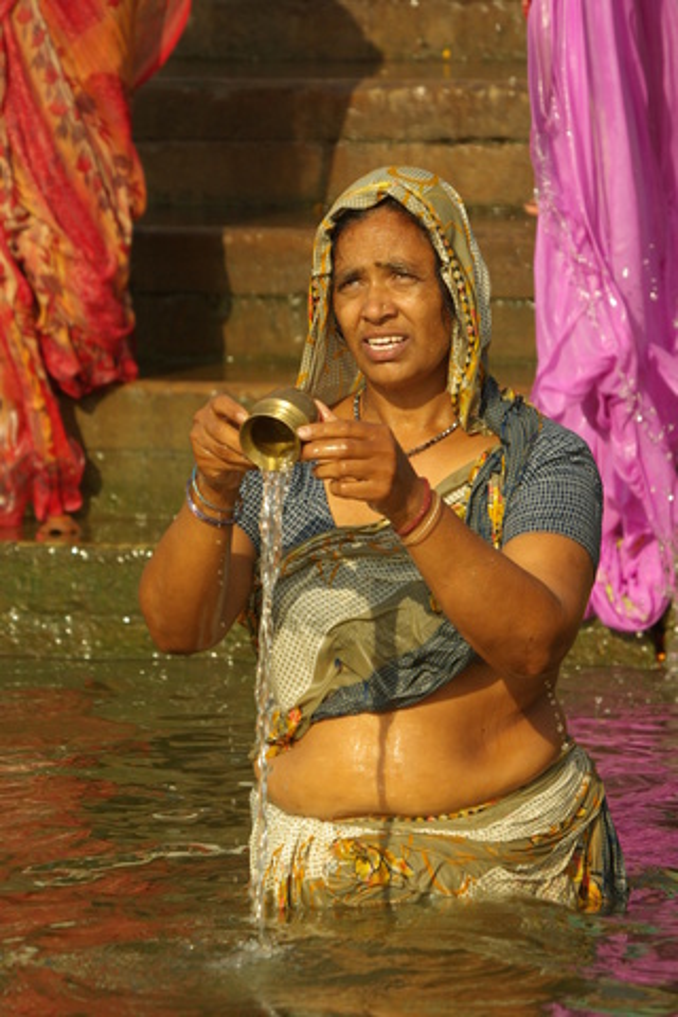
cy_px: 508
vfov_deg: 7.2
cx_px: 339
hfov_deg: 4.8
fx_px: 8051
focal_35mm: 285
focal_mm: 190
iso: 200
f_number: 8
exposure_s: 1/350
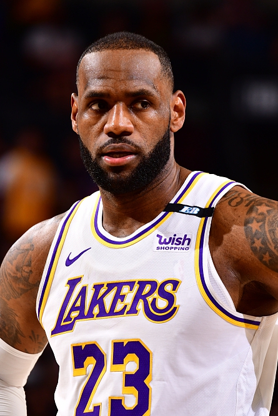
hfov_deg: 2.5
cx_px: 185
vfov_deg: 3.7
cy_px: 280
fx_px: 6402
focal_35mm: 553
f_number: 5.6
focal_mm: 360
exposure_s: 1/250
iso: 320
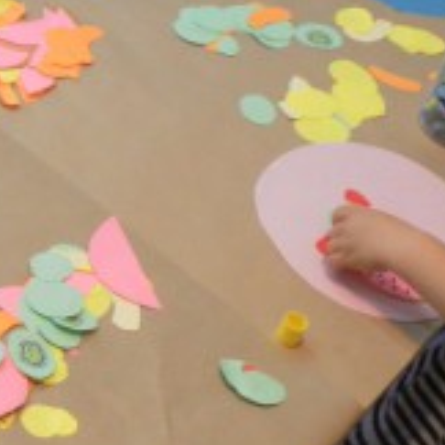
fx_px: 1440
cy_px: 279
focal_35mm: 99
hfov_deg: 16.9
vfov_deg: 17.5
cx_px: -69
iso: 200
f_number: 2.8
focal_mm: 4.6
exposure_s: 1/25
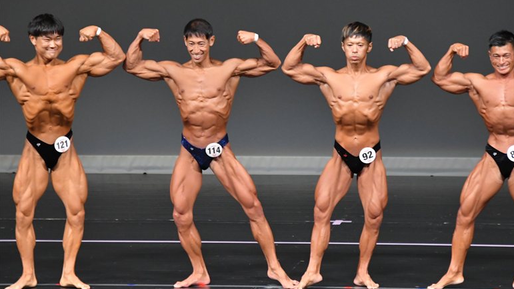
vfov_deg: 3.3
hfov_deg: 5.9
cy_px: 144
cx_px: 258
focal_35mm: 363
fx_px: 4948
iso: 5000
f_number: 5.6
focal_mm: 230
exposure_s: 1/400
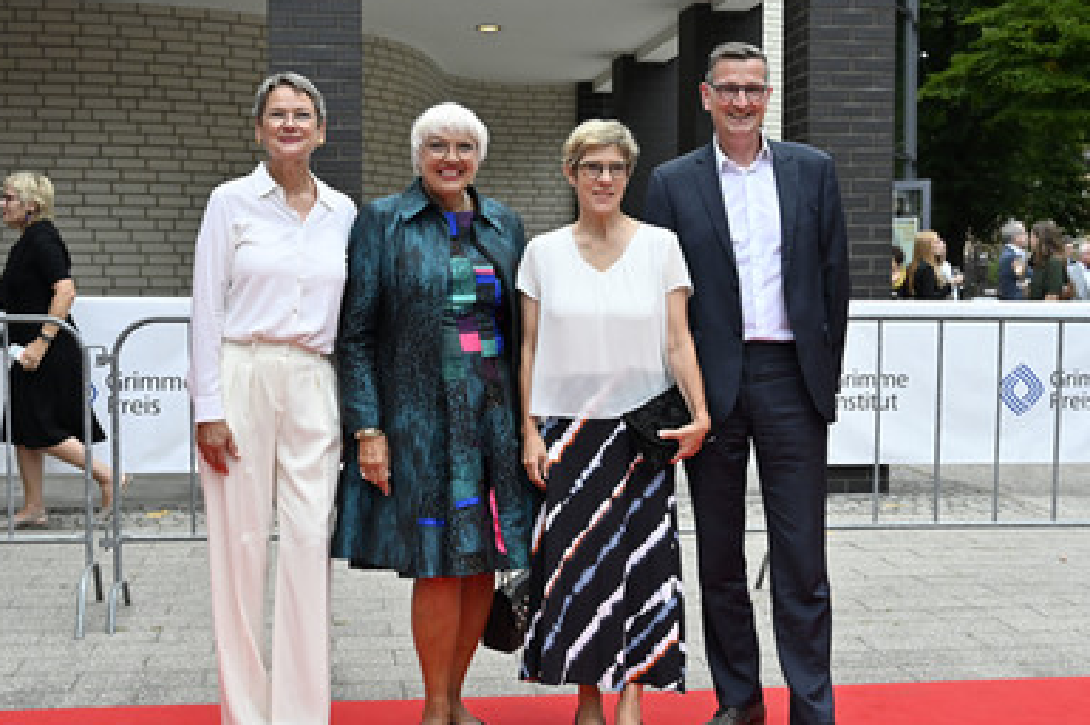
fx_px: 1452
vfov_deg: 28.0
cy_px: 405
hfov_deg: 41.1
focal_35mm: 48
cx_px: 528
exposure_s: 1/500
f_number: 5.6
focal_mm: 41
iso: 2000
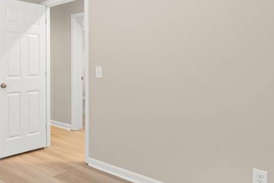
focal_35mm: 33
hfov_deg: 52.3
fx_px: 251
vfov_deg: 39.6
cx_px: 43
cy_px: 62
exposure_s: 1/2.5
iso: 320
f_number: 8
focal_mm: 16
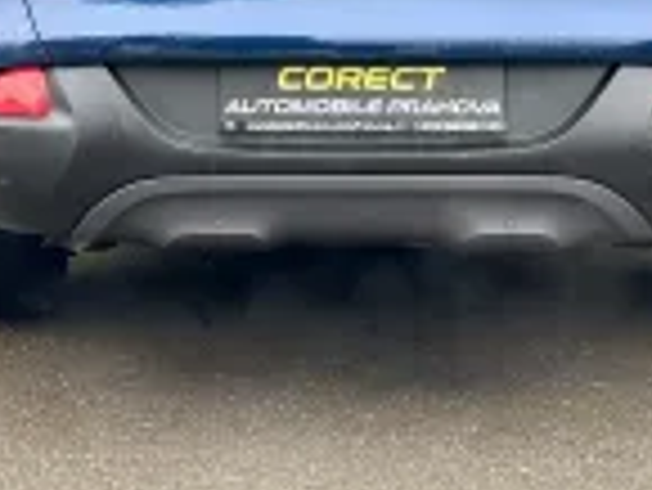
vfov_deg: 12.2
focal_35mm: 119
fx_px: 2243
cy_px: -99
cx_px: 342
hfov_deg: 16.5
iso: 80
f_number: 1.78
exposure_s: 1/121
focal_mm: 6.86
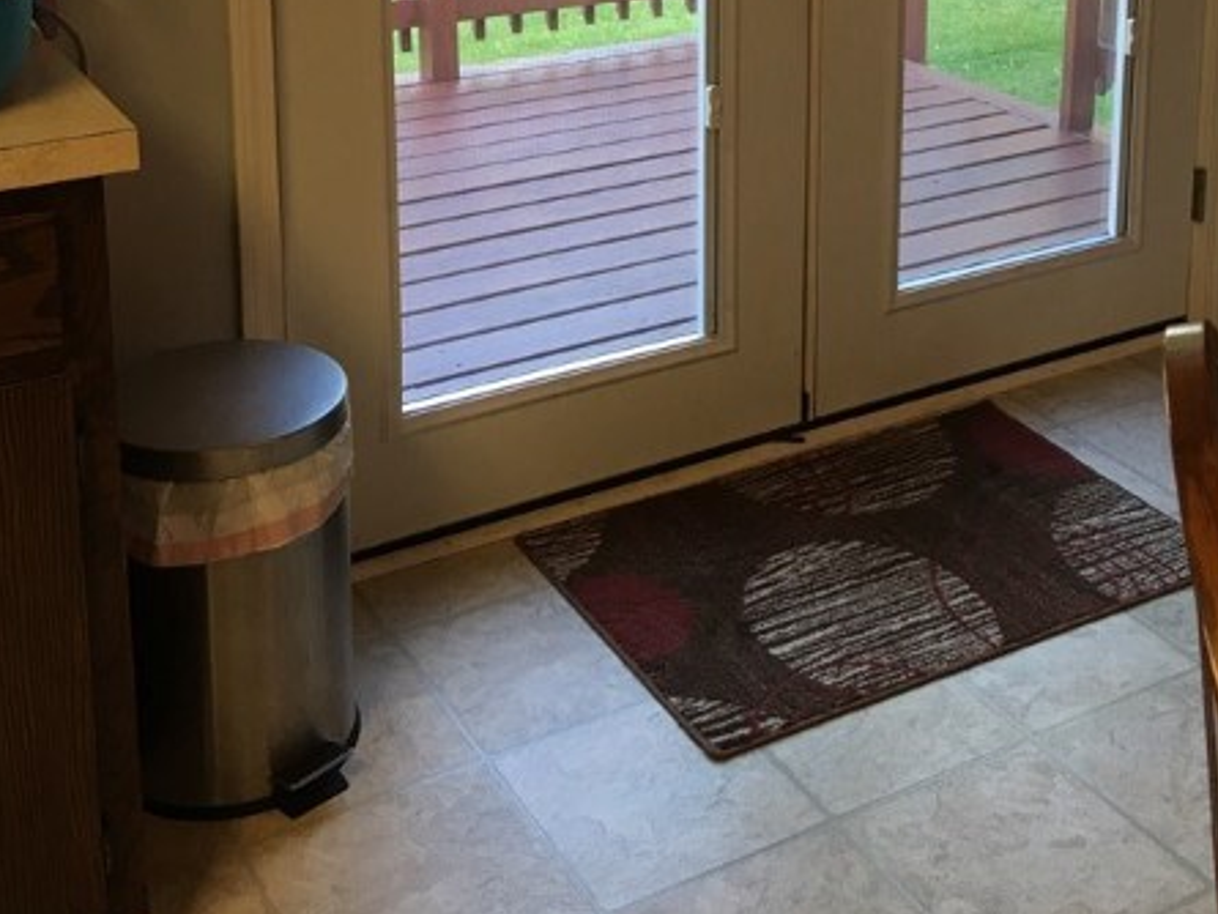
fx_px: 1760
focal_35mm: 50
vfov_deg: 27.2
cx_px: 723
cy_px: -38
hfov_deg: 38.0
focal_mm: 4.15
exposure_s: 1/15
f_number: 2.2
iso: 25
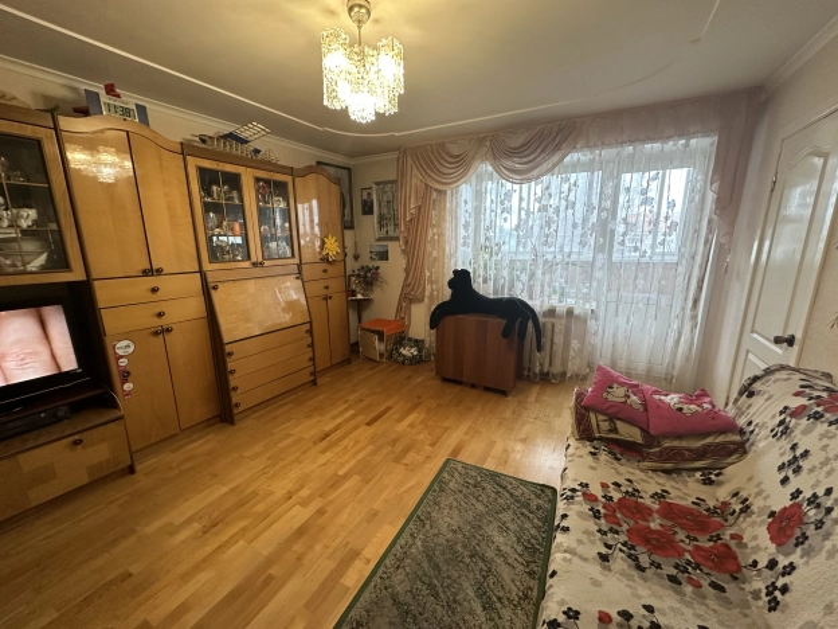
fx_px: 339
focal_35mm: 14
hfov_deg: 102.1
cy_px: 314
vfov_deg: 85.7
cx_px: 419
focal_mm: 2.22
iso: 250
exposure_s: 1/50
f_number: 2.2
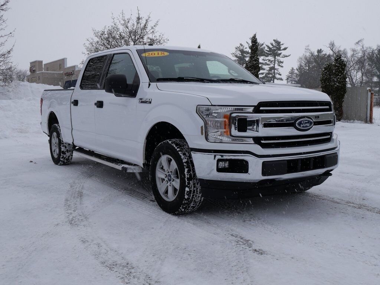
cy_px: 142
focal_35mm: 36
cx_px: 190
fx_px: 395
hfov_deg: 51.4
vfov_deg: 39.7
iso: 200
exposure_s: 1/250
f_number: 7.1
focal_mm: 18
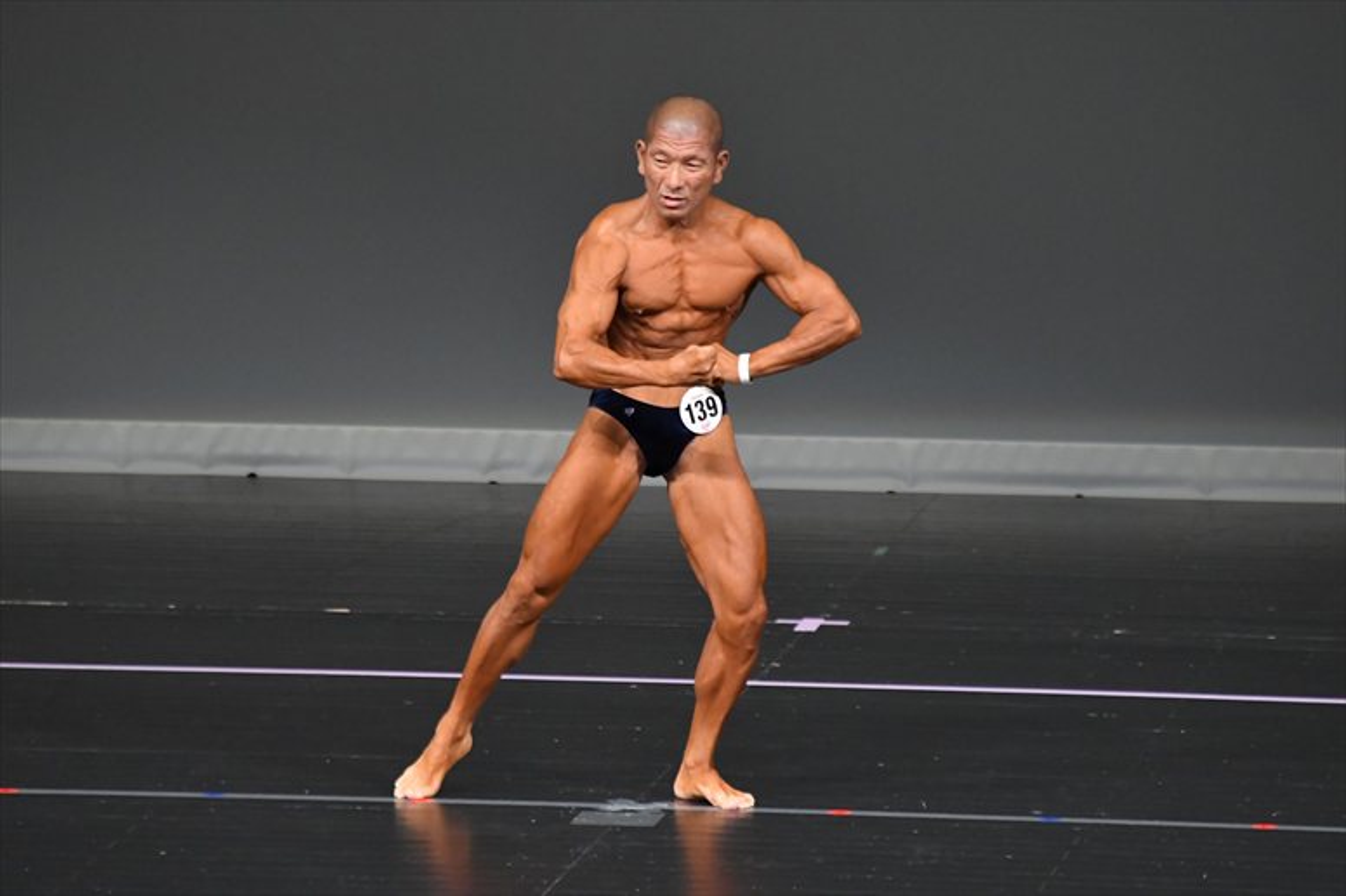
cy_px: 448
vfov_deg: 3.7
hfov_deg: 5.5
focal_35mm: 375
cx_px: 673
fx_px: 14014
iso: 4000
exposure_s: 1/400
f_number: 5.6
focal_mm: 250
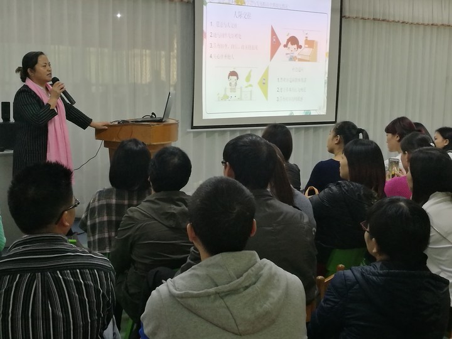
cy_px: 170
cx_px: 226
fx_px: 353
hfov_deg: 65.3
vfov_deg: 51.4
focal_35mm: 27
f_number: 2.2
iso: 200
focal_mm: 4.5
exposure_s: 1/50
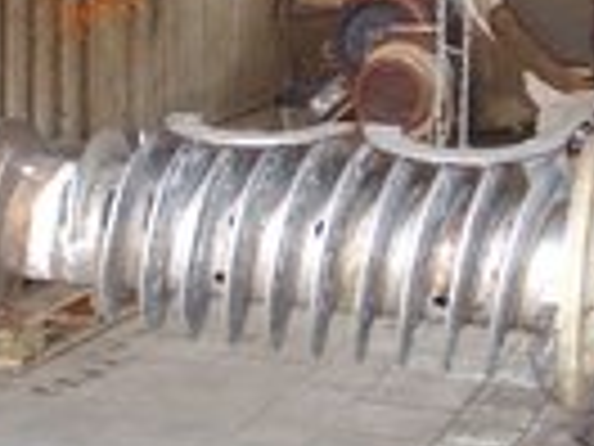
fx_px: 1973
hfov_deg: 17.1
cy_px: -41
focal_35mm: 115
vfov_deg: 12.7
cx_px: 266
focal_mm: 7.8
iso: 100
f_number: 2.8
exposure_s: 1/30
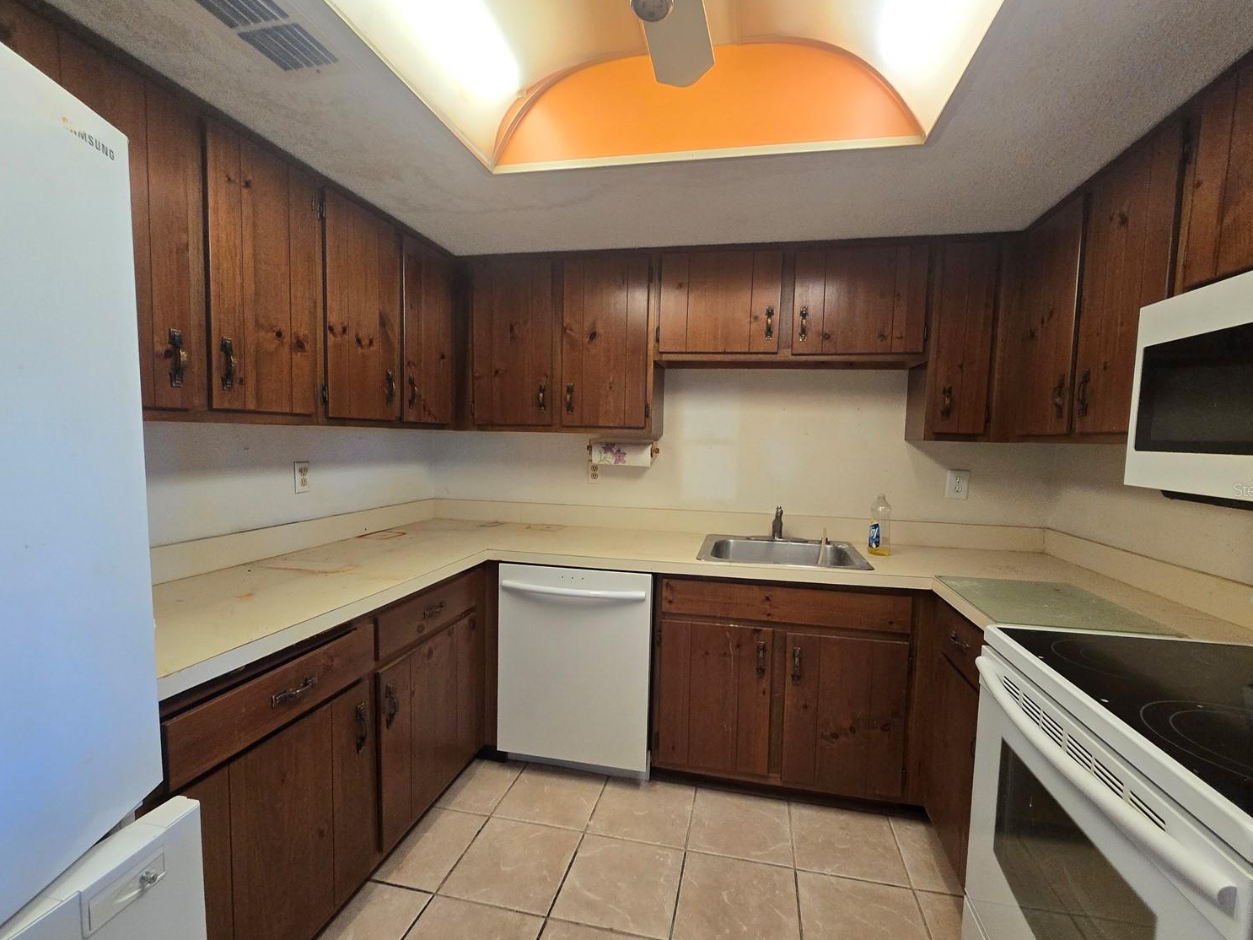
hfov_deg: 102.1
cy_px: 489
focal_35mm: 14
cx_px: 638
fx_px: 507
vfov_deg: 85.6
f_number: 2.2
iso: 250
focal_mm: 2.2
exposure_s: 1/60
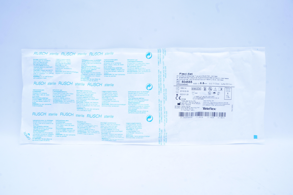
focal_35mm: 27
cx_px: 146
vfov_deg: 47.8
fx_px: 220
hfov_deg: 67.4
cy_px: 98
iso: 400
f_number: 14
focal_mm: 18
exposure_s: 1/10
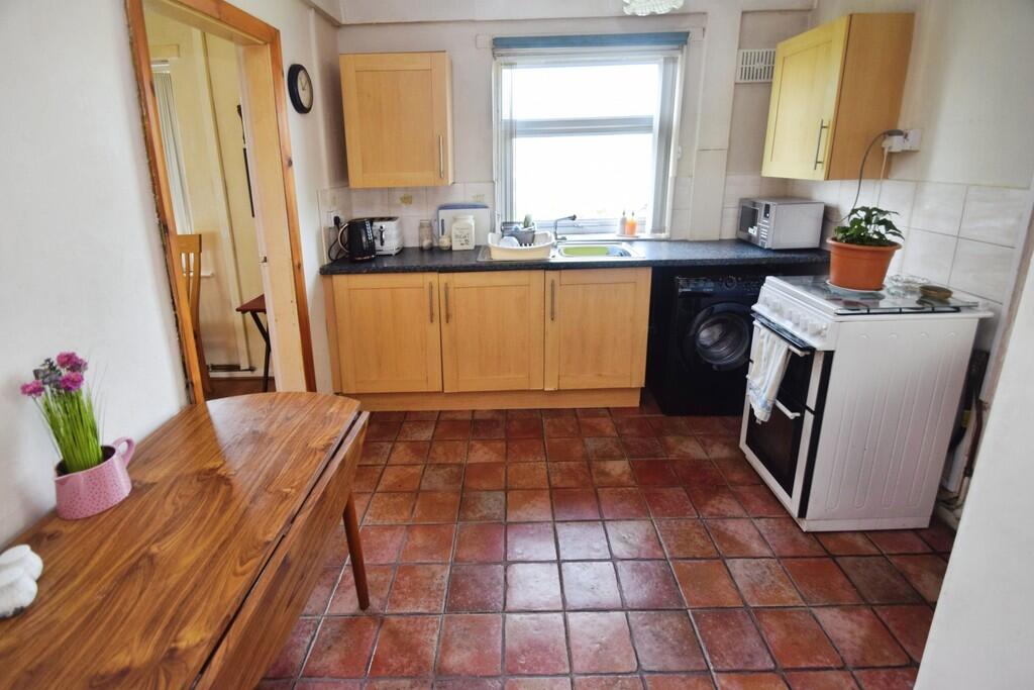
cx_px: 517
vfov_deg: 77.3
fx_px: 431
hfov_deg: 100.4
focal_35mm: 15
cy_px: 345
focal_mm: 10
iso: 400
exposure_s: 1/80
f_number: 4.5
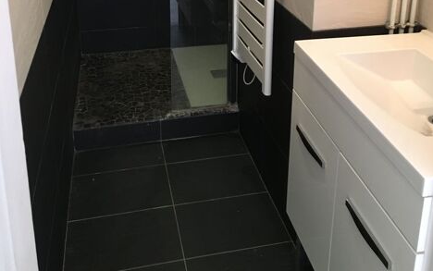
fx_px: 496
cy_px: -3
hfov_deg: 47.2
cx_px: 221
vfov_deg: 28.6
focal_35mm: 42
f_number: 2.2
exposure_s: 1/33
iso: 200
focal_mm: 4.15
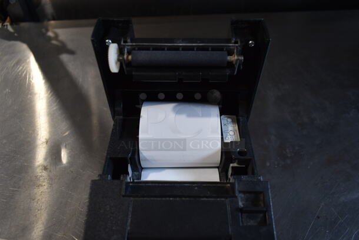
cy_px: 120
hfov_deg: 67.3
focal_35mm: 27
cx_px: 180
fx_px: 270
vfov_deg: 48.0
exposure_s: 1/30
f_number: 3.5
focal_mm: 18
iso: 140
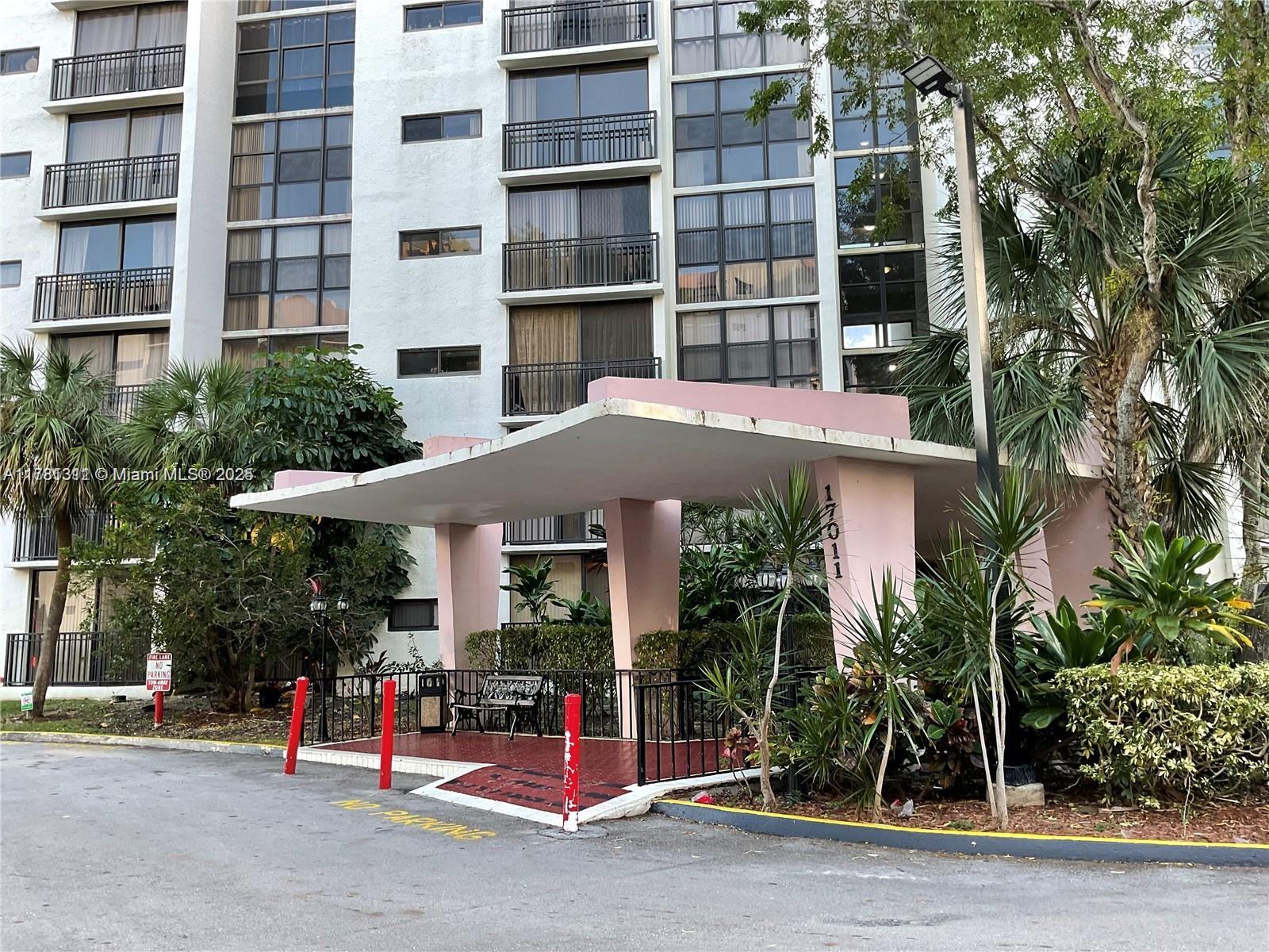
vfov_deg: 48.2
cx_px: 634
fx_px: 1063
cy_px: 476
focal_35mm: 29
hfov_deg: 61.7
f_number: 1.8
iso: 50
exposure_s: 1/120
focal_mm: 3
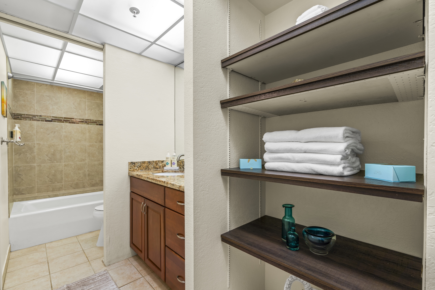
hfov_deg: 96.7
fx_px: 193
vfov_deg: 73.7
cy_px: 145
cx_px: 218
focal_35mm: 16
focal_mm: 16
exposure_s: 1/5
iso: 100
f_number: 8
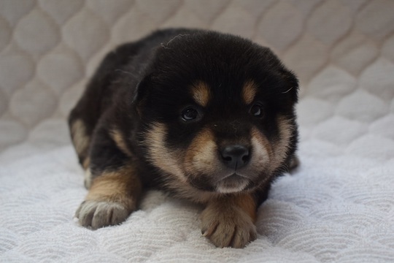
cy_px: 132
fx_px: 575
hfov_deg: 37.9
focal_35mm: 52
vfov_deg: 25.8
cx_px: 197
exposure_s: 1/60
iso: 450
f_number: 4.5
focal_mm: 35
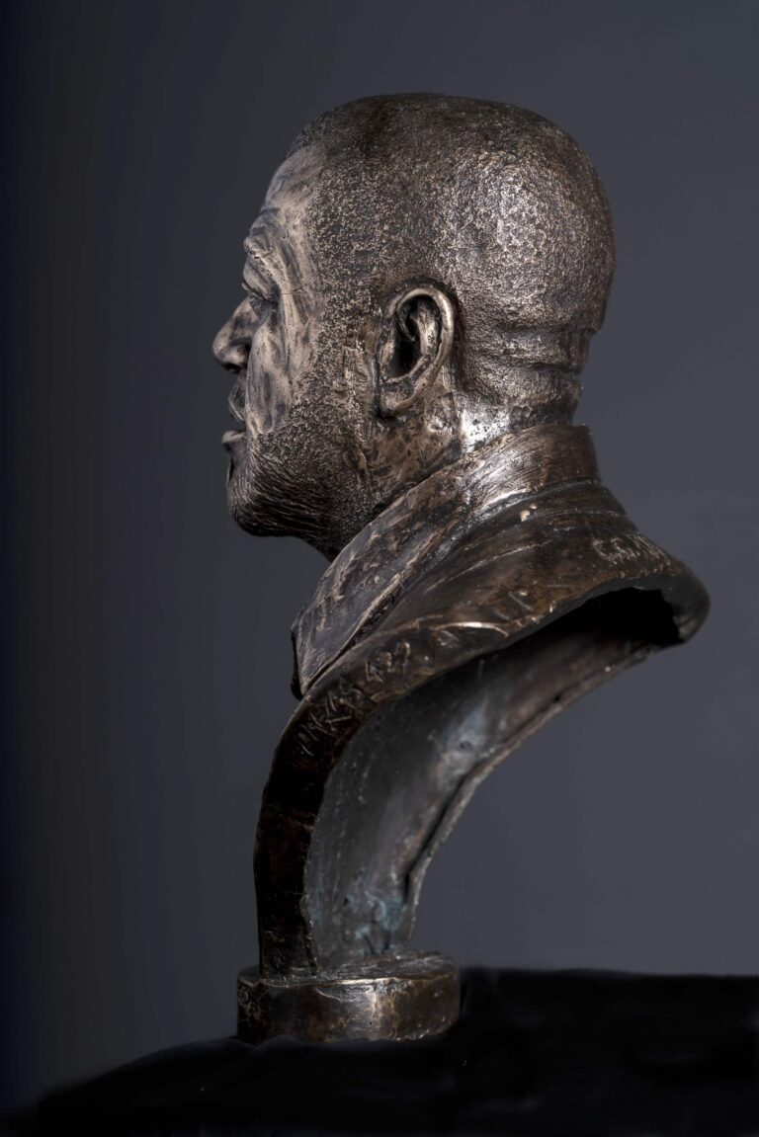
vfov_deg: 15.2
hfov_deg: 10.2
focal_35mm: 135
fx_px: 4266
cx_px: 380
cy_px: 568
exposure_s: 1/250
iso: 100
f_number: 4
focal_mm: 135
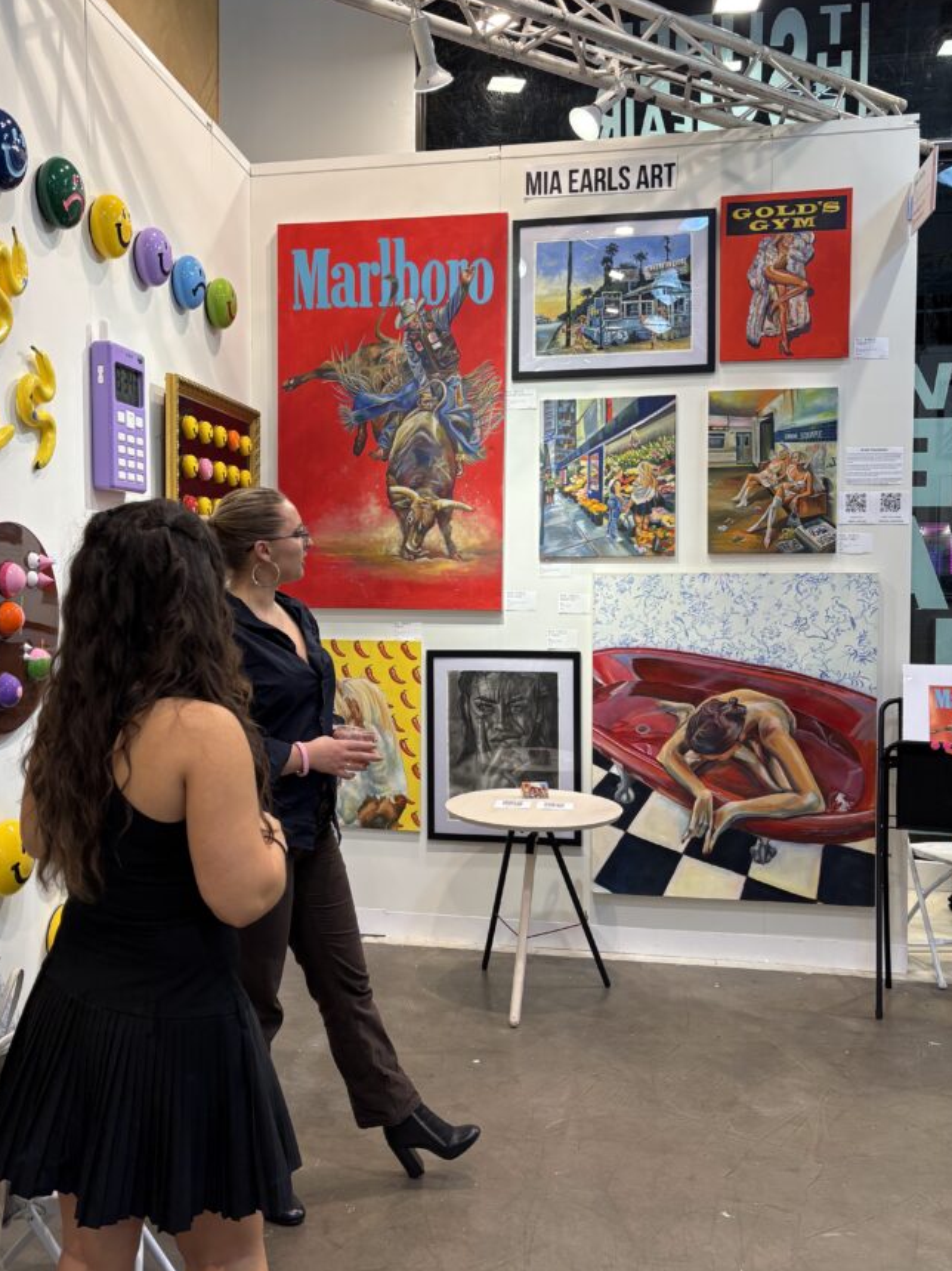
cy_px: 598
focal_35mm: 31
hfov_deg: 45.2
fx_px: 1137
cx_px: 392
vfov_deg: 58.3
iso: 80
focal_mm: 5.96
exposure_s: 1/120
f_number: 1.6
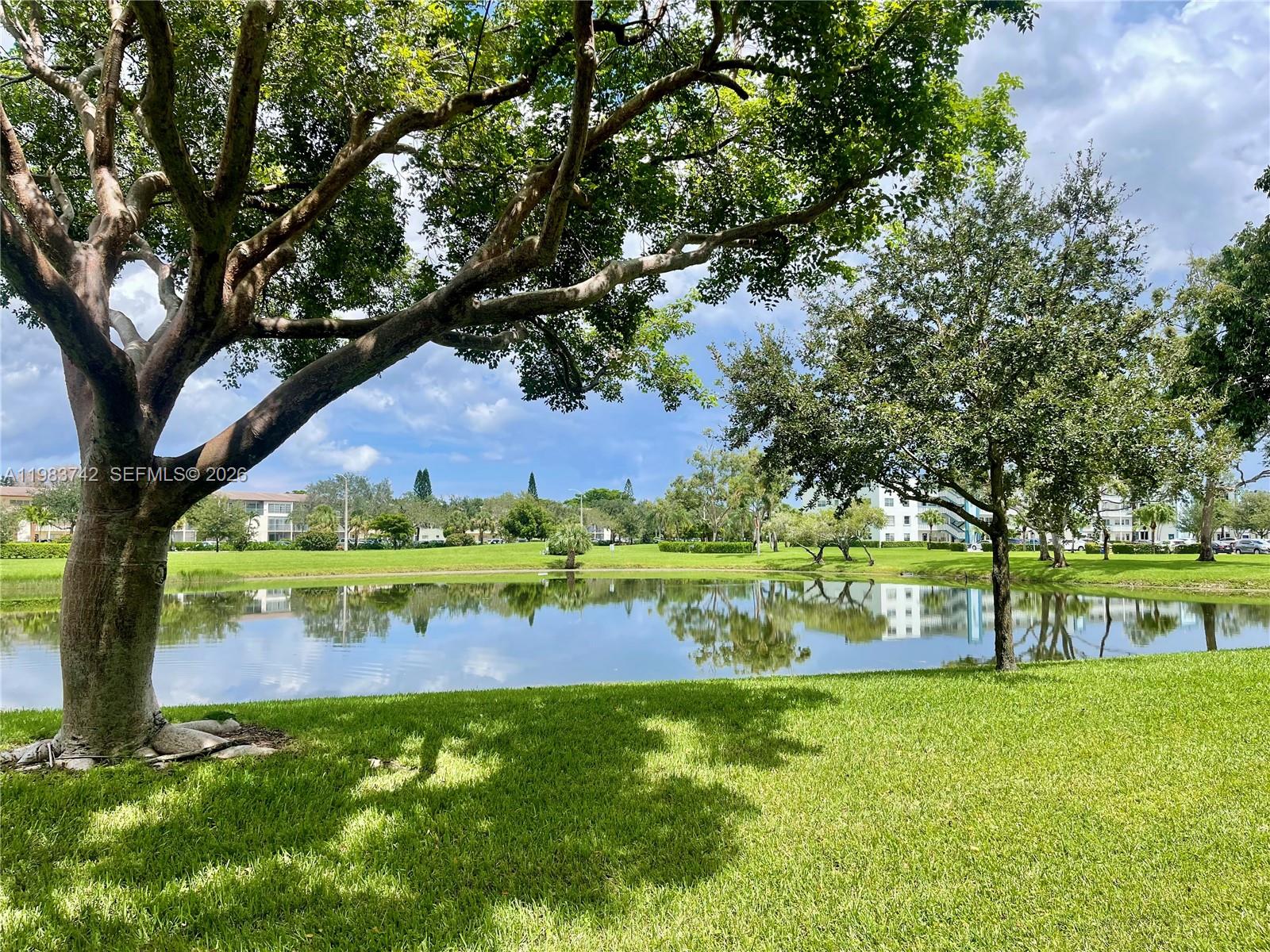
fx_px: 917
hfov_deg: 69.4
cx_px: 635
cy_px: 476
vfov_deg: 54.9
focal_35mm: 25
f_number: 1.6
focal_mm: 5.1
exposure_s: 1/3003
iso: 32
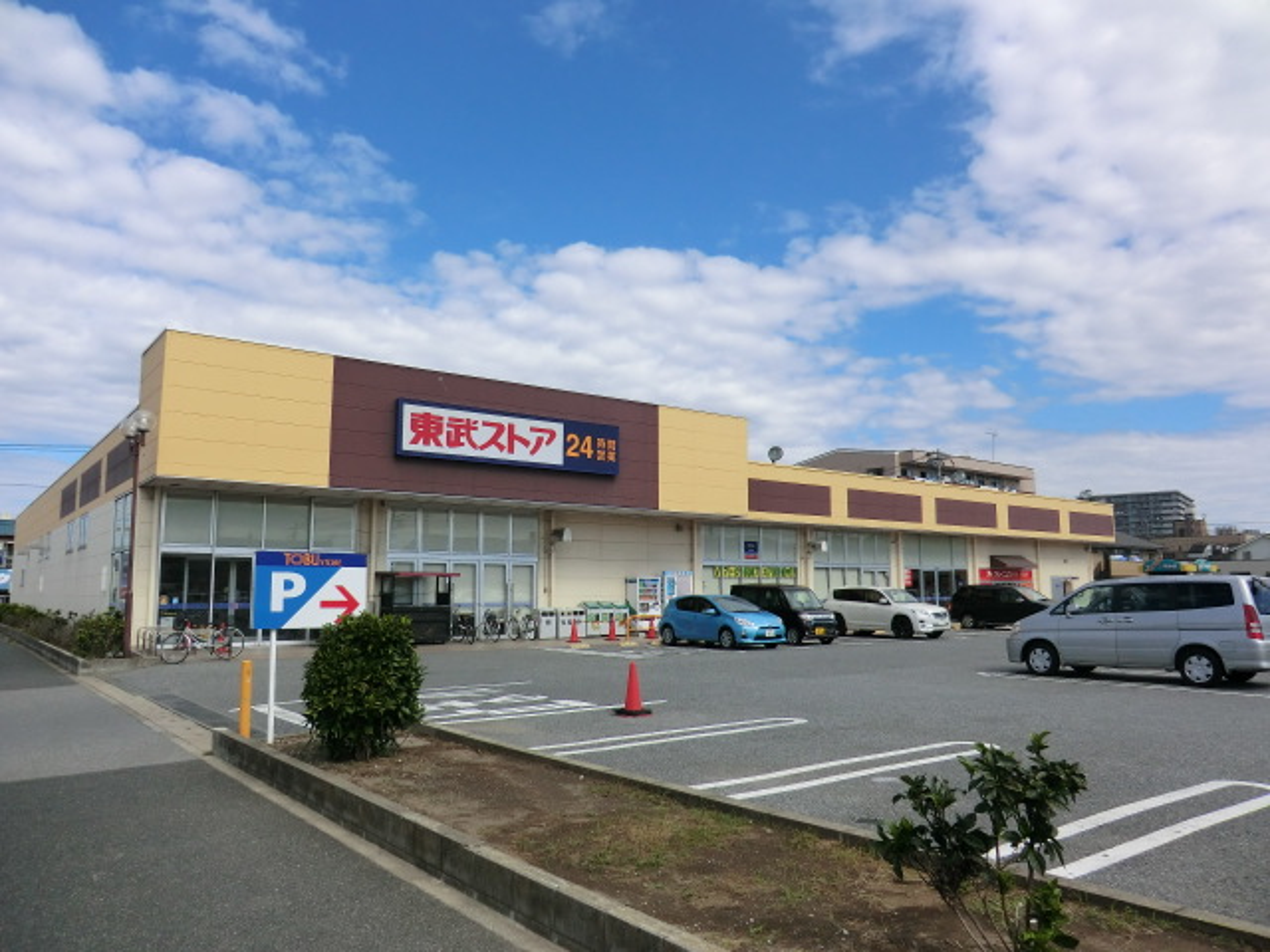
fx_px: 881
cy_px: 476
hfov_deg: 71.6
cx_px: 635
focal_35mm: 24
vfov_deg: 56.8
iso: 80
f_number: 7.5
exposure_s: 1/320
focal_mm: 4.3
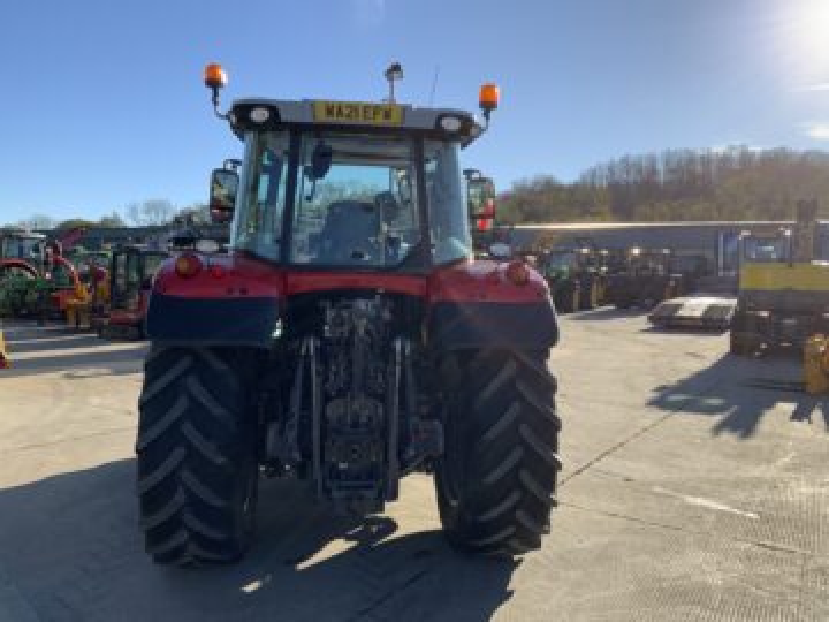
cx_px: 414
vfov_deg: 48.2
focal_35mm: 29
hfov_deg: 61.7
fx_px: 695
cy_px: 311
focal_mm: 3
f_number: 1.8
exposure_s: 1/1534
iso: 16
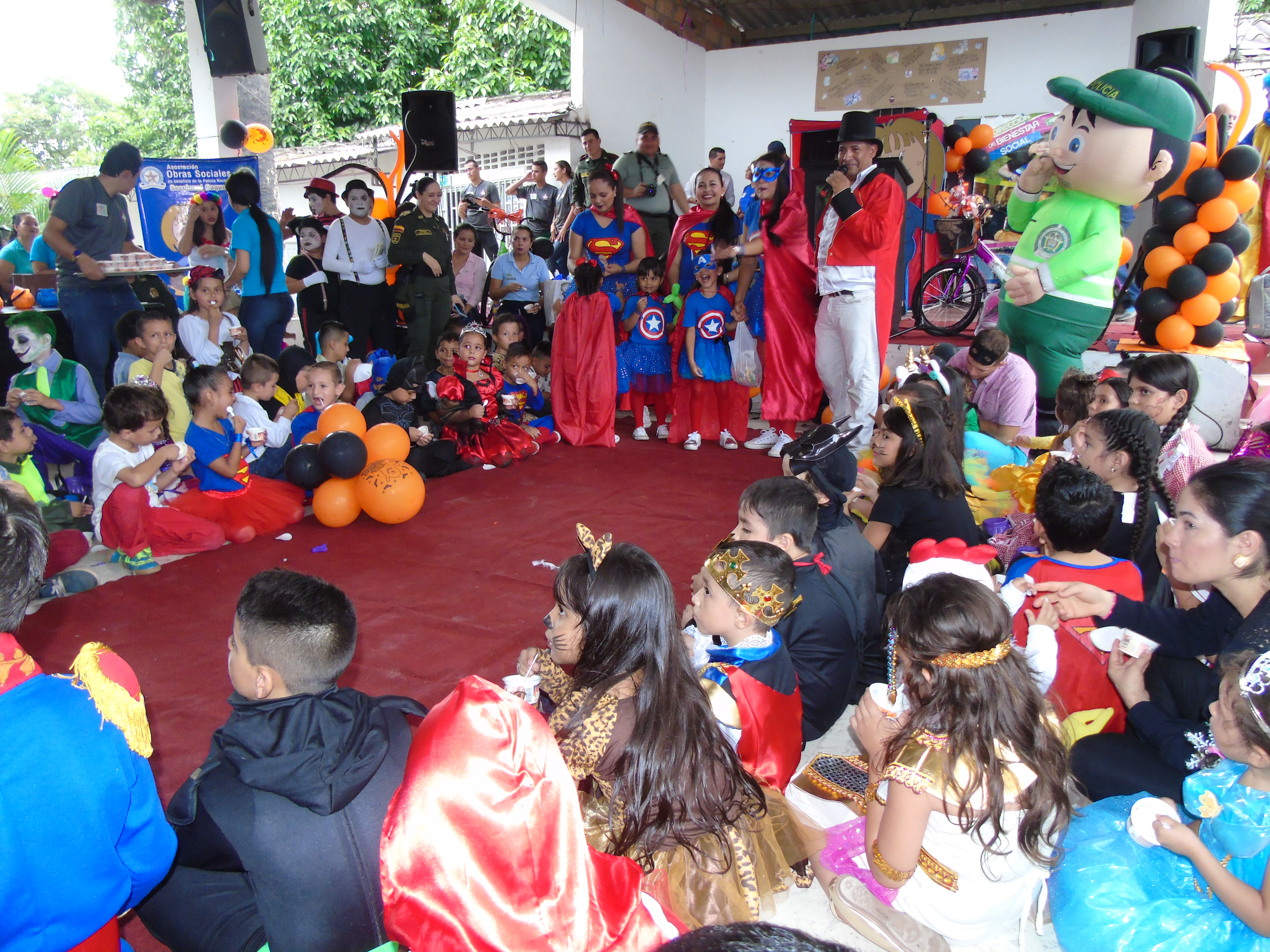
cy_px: 476
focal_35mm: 25
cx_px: 635
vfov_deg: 54.9
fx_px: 917
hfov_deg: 69.4
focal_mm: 4.4
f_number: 3.4
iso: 200
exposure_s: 1/30
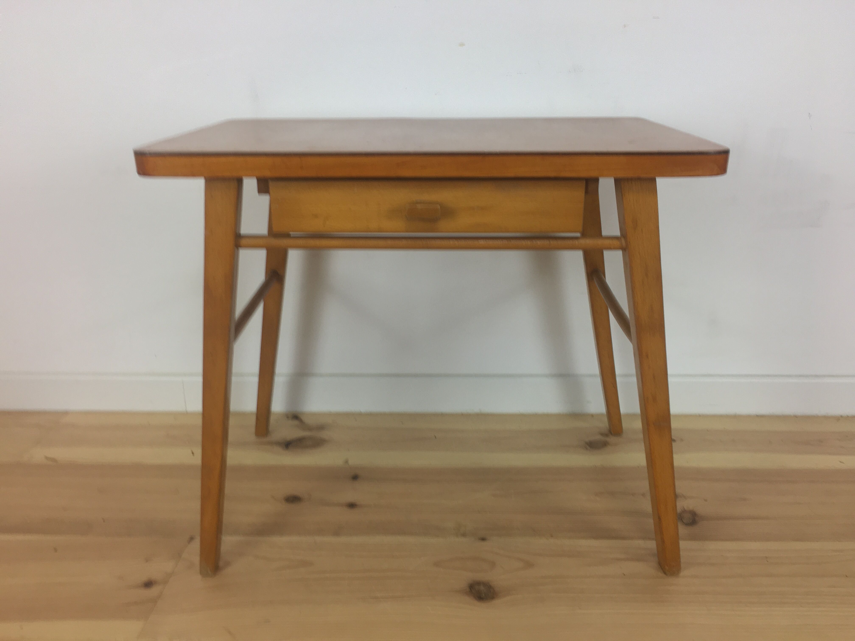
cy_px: 320
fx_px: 716
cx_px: 428
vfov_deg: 48.2
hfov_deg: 61.7
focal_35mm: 29
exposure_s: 1/33
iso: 32
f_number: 2.2
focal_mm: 4.15
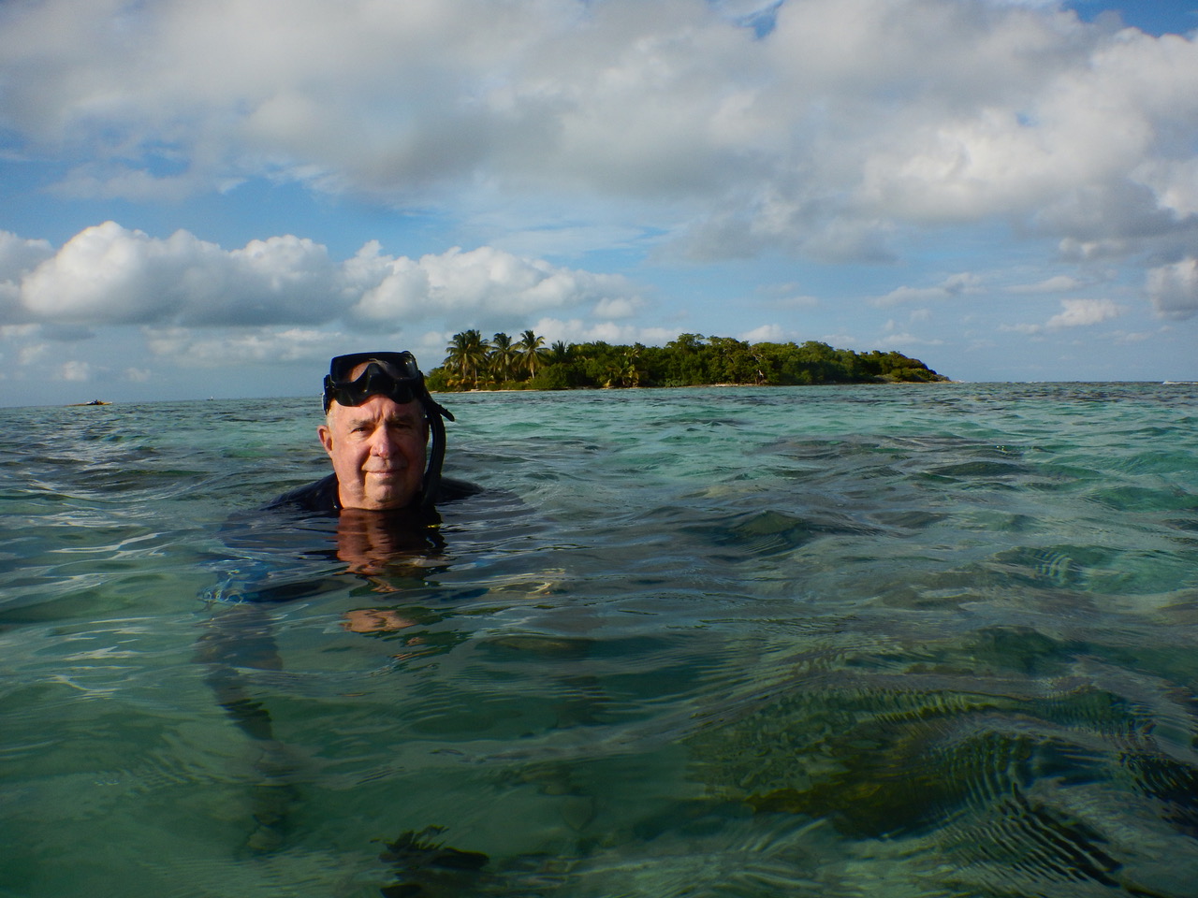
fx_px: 831
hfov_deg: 71.6
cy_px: 449
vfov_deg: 56.8
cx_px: 599
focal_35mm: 24
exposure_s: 1/1500
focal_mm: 4.3
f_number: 4.1
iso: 125
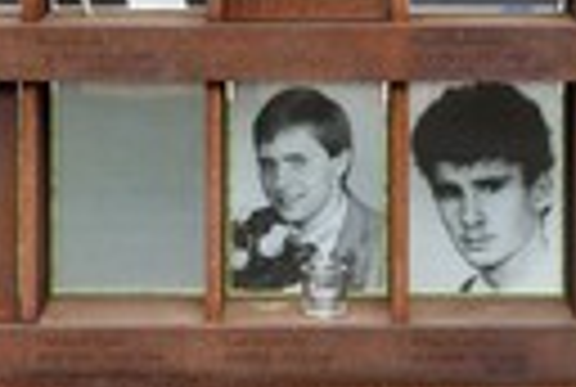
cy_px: -104
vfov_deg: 8.7
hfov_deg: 13.0
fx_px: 2518
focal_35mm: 157
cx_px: 220
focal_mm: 48
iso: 200
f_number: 10
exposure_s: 1/160
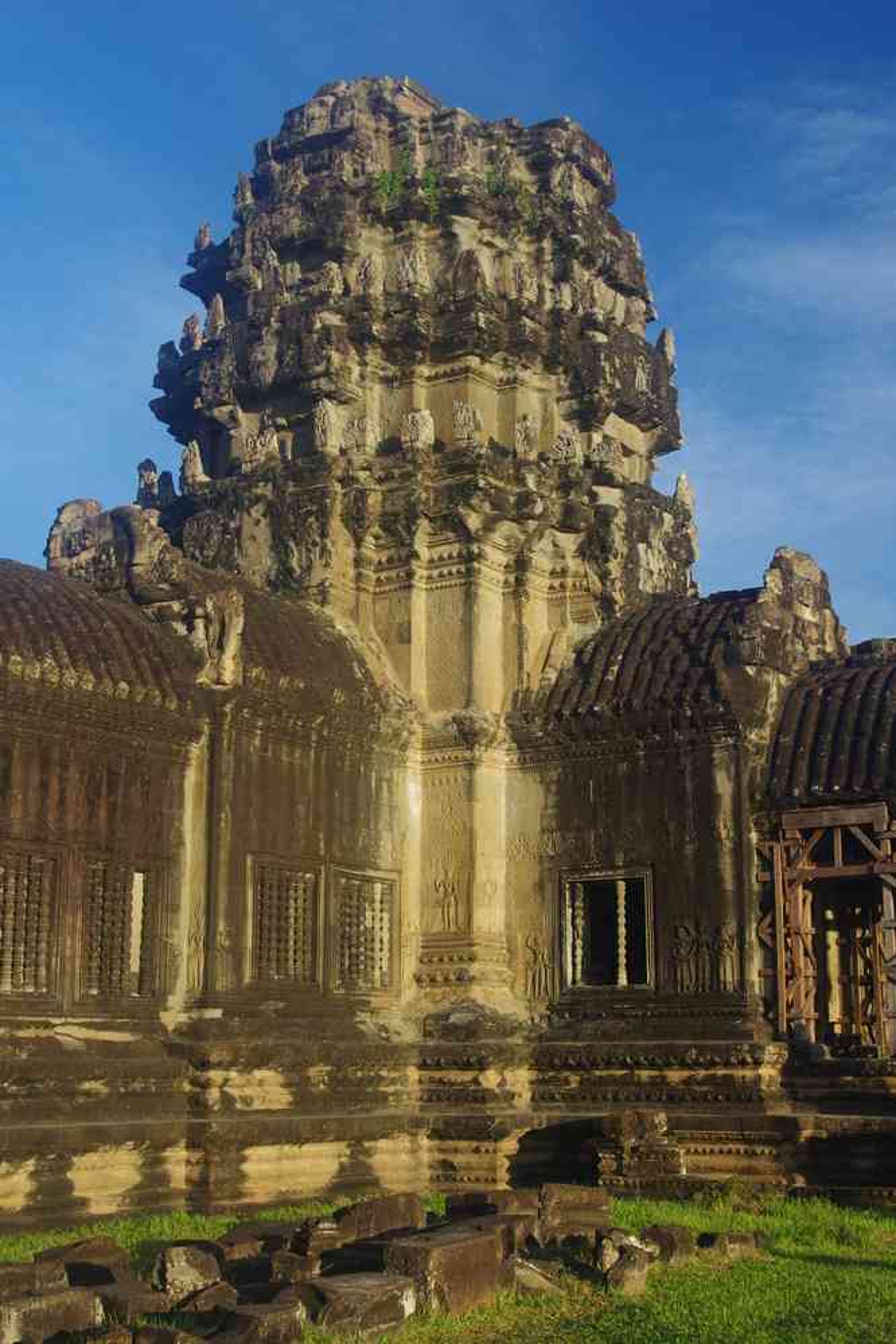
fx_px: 1848
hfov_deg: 27.3
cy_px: 672
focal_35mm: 50
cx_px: 448
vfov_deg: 40.0
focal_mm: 33
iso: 200
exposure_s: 1/60
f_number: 9
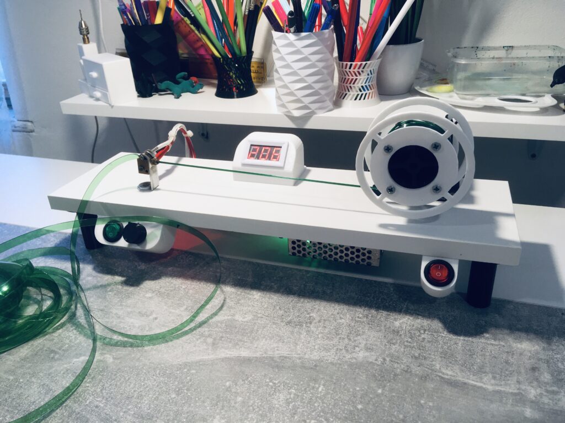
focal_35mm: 29
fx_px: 473
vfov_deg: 48.2
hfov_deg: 61.7
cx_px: 282
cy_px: 212
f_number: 2.2
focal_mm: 4.15
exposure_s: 1/33
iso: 50
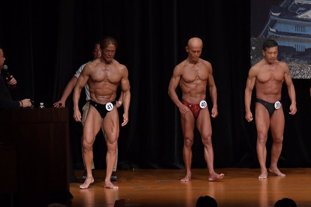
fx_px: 2202
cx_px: 156
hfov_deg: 8.1
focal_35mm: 255
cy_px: 104
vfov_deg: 5.4
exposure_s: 1/400
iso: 5000
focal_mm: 170
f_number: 5.6
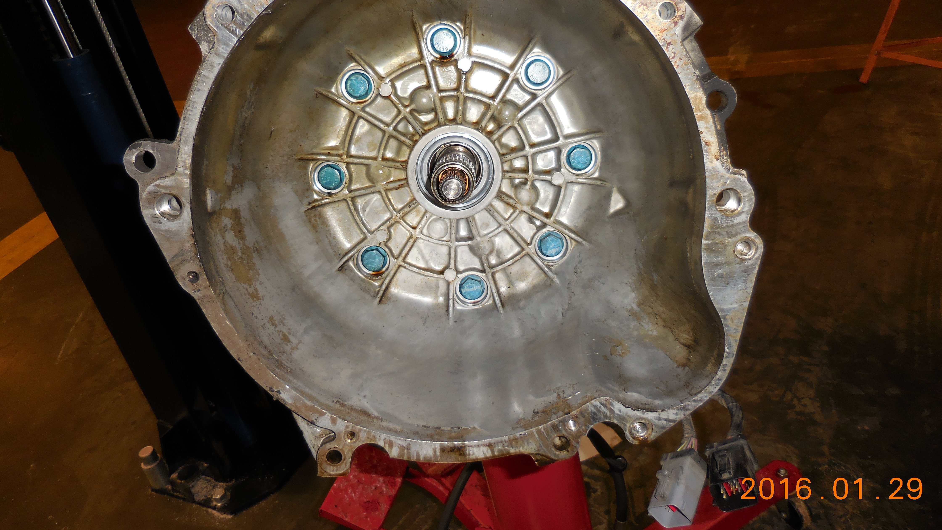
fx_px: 699
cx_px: 478
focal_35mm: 28
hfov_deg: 67.9
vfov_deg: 41.2
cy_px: 196
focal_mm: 4.5
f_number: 3.3
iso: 125
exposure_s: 1/25
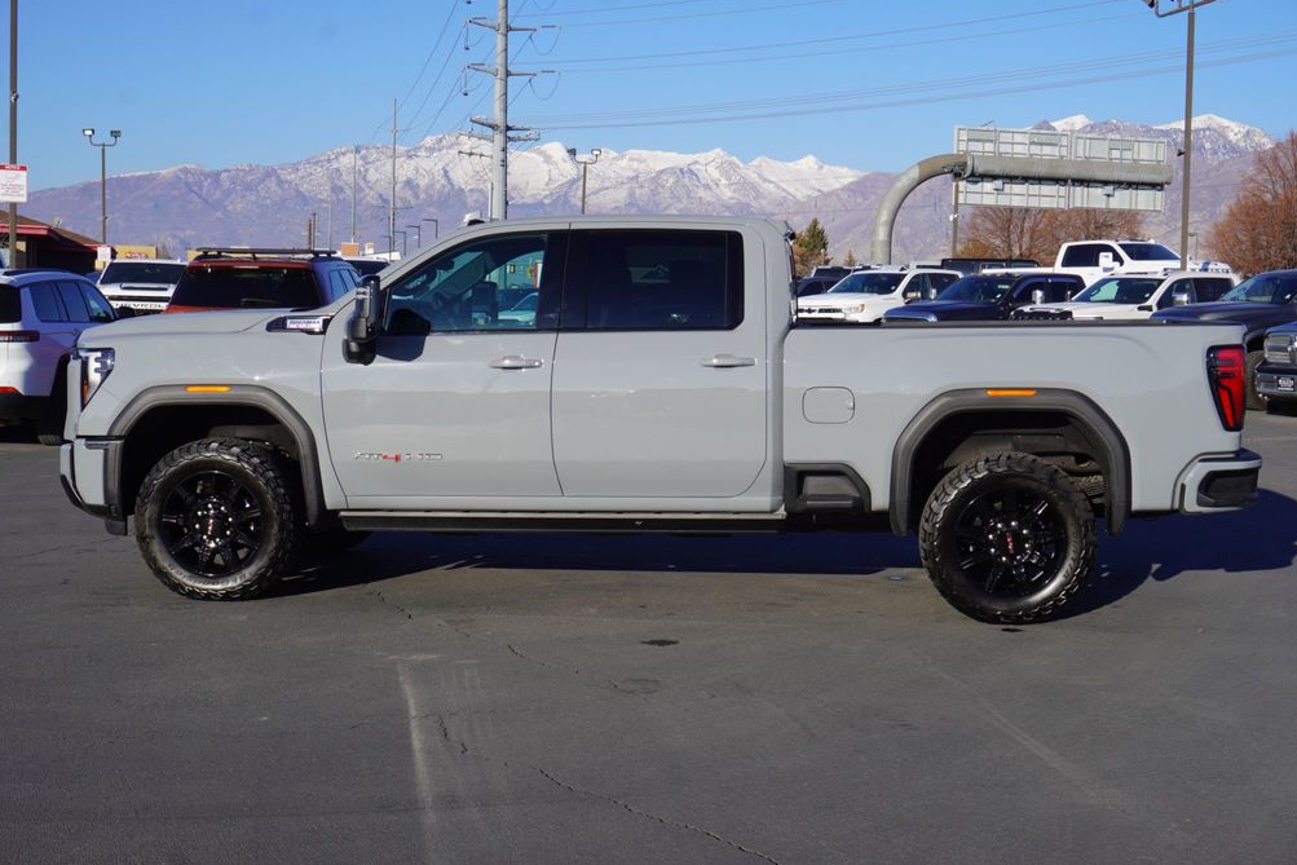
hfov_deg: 41.5
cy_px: 425
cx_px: 652
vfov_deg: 28.4
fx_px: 1712
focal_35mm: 48
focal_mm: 31
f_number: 11
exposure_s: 1/160
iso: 100
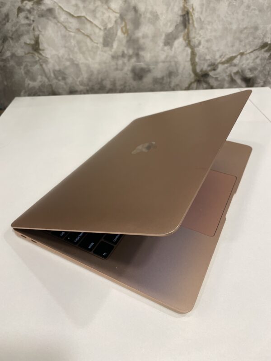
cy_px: 180
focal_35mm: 26
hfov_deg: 53.1
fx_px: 271
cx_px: 136
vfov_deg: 67.3
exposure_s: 1/100
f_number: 1.6
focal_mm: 4.2
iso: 100
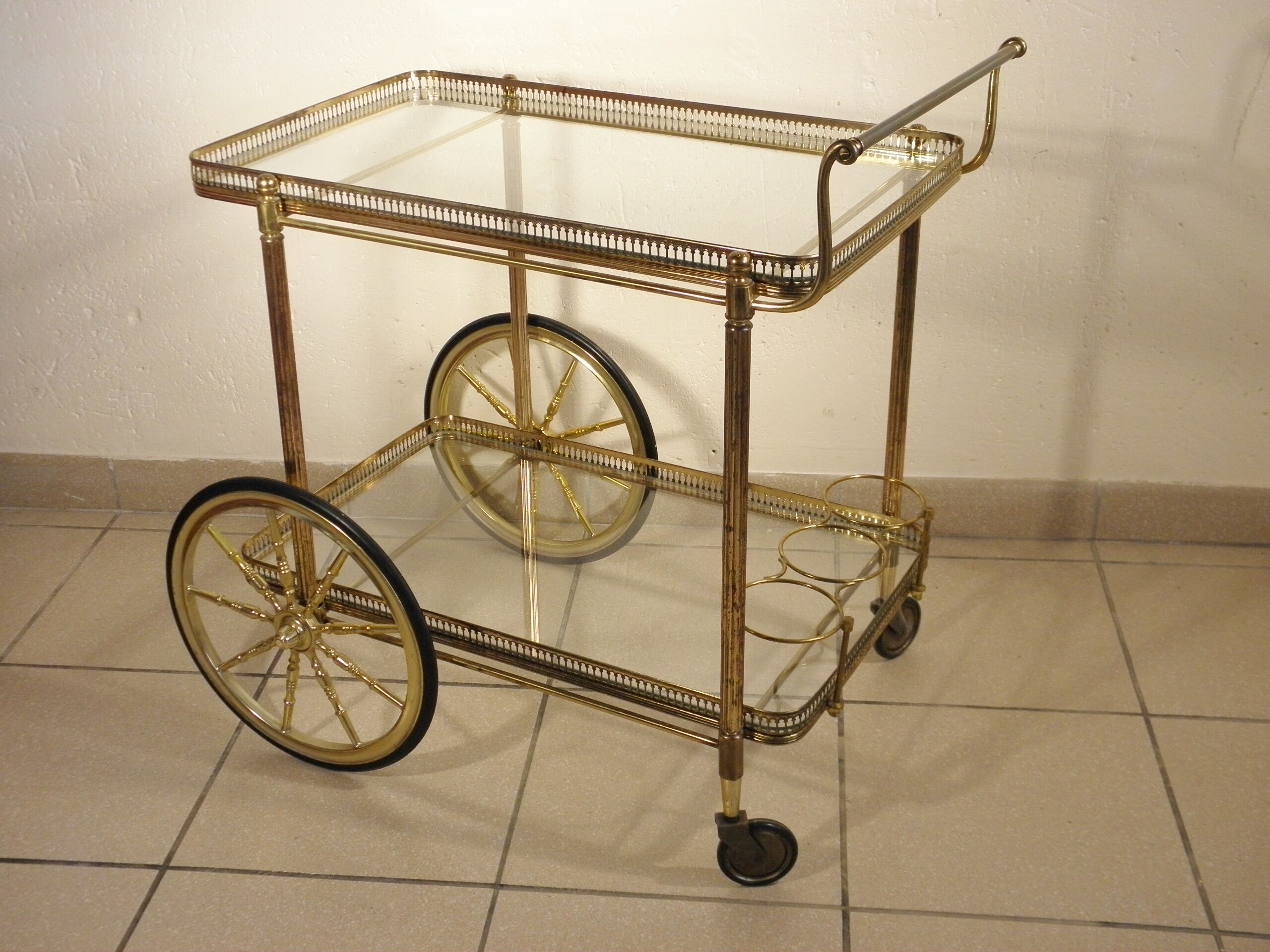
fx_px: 1504
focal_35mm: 41
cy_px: 476
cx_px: 635
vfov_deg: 35.1
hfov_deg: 45.8
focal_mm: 7.5
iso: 200
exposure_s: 1/40
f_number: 3.8
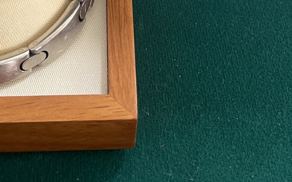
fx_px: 629
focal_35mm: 79
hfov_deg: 26.1
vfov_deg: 14.7
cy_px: -130
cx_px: 121
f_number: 1.6
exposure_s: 1/91
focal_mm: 5.1
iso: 125
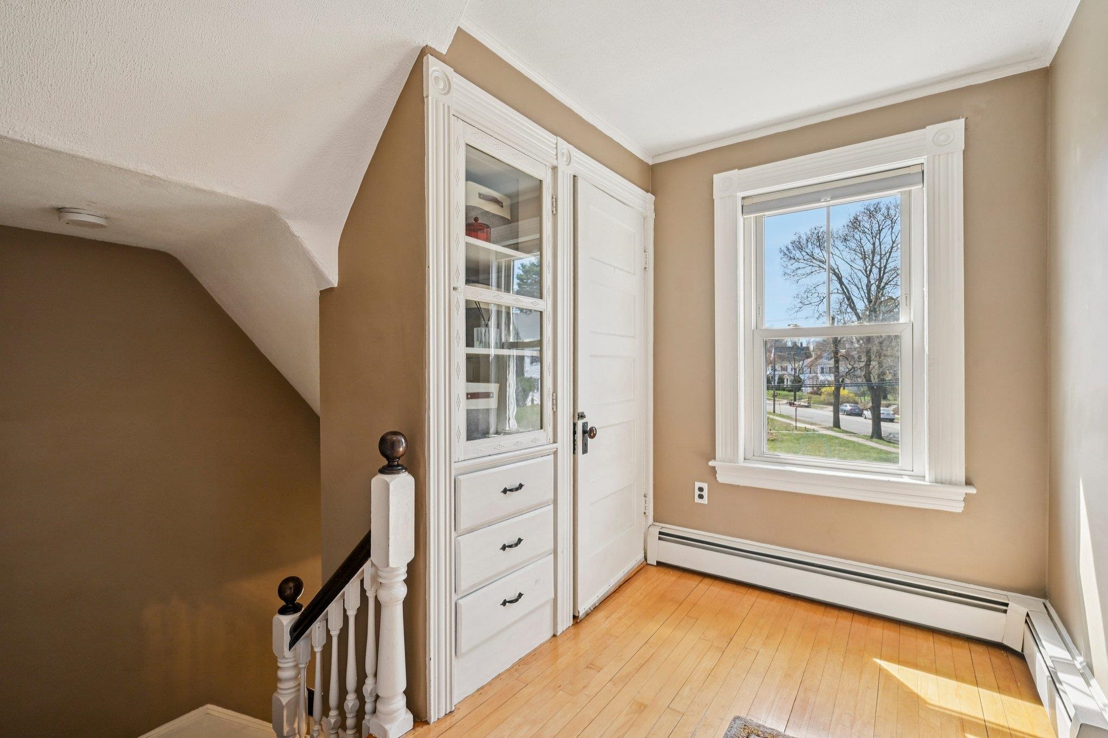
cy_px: 369
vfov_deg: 73.7
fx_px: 492
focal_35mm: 16
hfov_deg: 96.7
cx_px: 554
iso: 400
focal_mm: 16
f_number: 8
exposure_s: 1/125
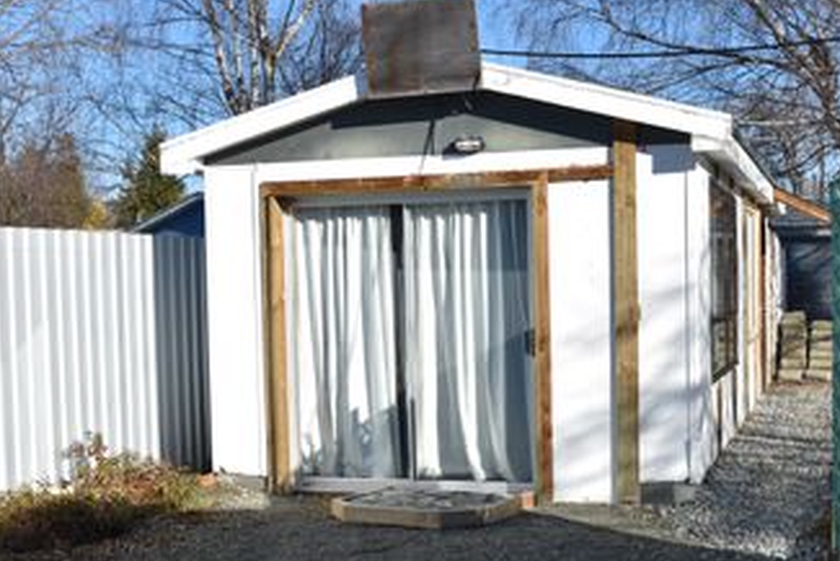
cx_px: 556
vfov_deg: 25.9
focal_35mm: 52
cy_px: 374
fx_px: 1214
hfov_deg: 37.8
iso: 200
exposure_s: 1/400
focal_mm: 24
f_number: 10
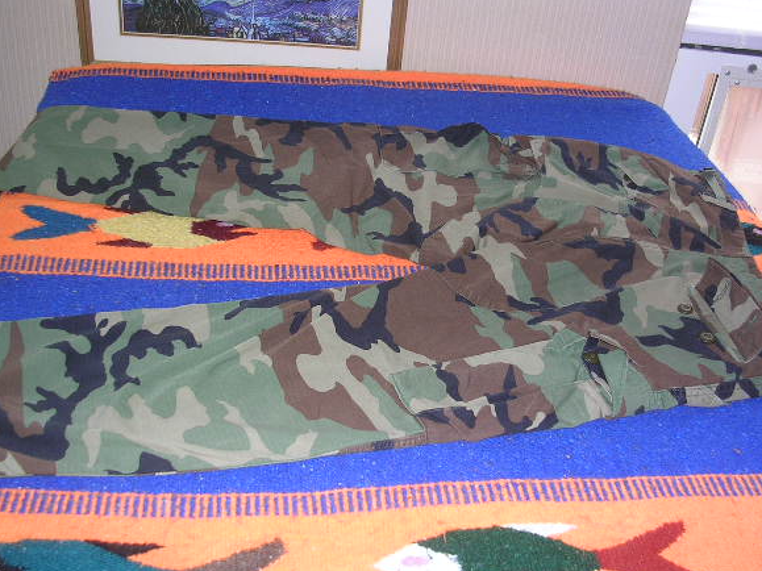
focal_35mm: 42
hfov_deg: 44.8
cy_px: 270
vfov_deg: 34.3
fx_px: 924
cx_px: 374
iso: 50
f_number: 2.8
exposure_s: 1/60.1
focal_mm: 5.8
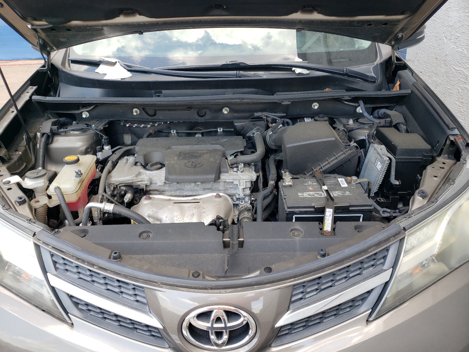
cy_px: 176
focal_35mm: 26
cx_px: 234
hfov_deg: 67.3
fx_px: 352
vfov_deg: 53.1
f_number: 1.5
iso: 50
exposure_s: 1/370
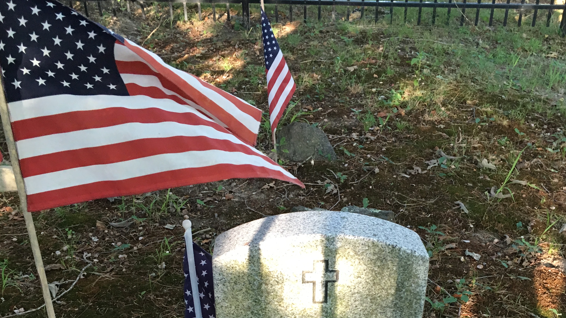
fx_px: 645
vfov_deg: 25.5
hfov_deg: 47.4
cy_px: 359
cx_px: 283
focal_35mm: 43
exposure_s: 1/30
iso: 40
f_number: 2.2
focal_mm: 4.15
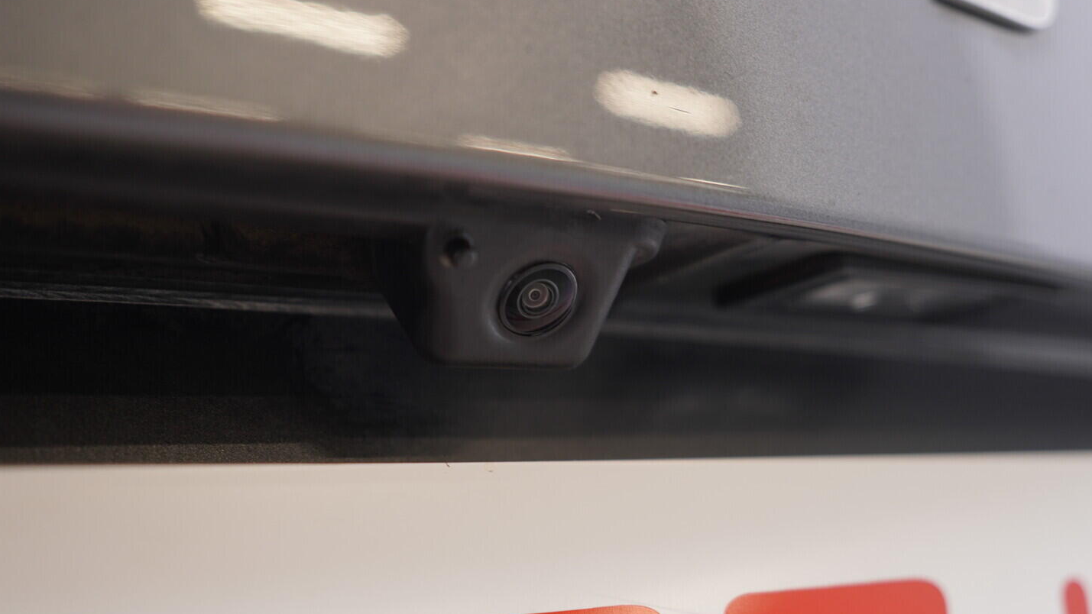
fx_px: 1100
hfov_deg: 52.8
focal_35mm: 38
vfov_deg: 31.2
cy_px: 294
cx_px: 546
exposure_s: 1/40
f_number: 2.8
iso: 125
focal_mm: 24
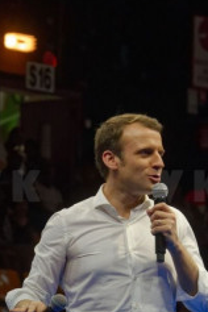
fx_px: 3683
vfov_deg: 4.8
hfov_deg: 3.2
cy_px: 367
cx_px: 7
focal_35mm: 425
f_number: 5.6
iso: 1000
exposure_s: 1/100
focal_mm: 112
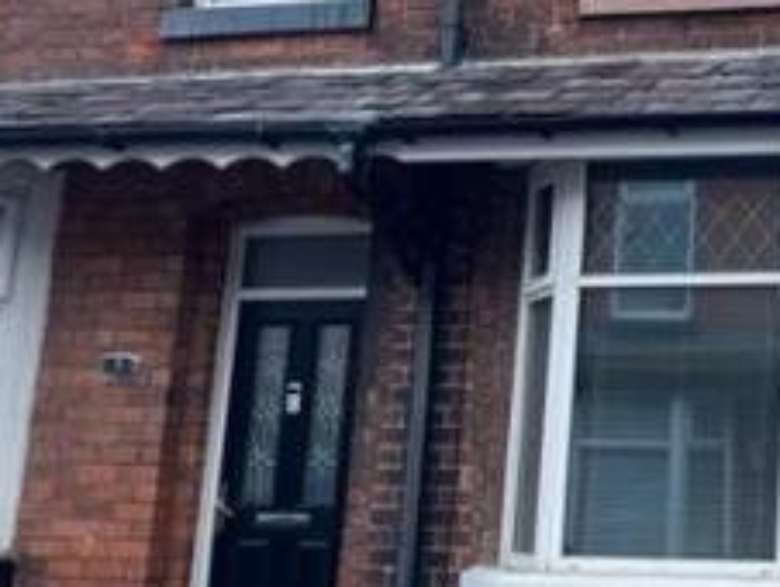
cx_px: 916
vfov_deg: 21.9
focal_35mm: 67
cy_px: 202
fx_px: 1511
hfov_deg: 26.1
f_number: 1.6
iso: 50
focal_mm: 4.2
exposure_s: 1/121
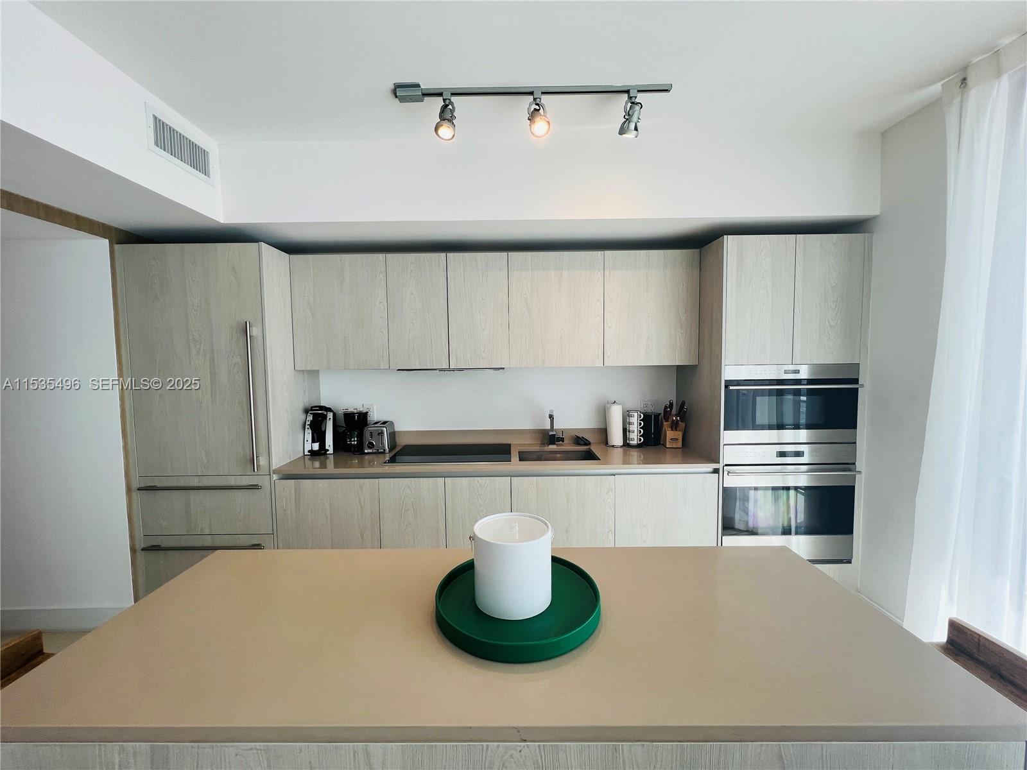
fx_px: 386
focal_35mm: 13
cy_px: 385
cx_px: 514
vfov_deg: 89.9
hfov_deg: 106.2
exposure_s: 1/99
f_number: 1.8
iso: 40
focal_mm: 1.57
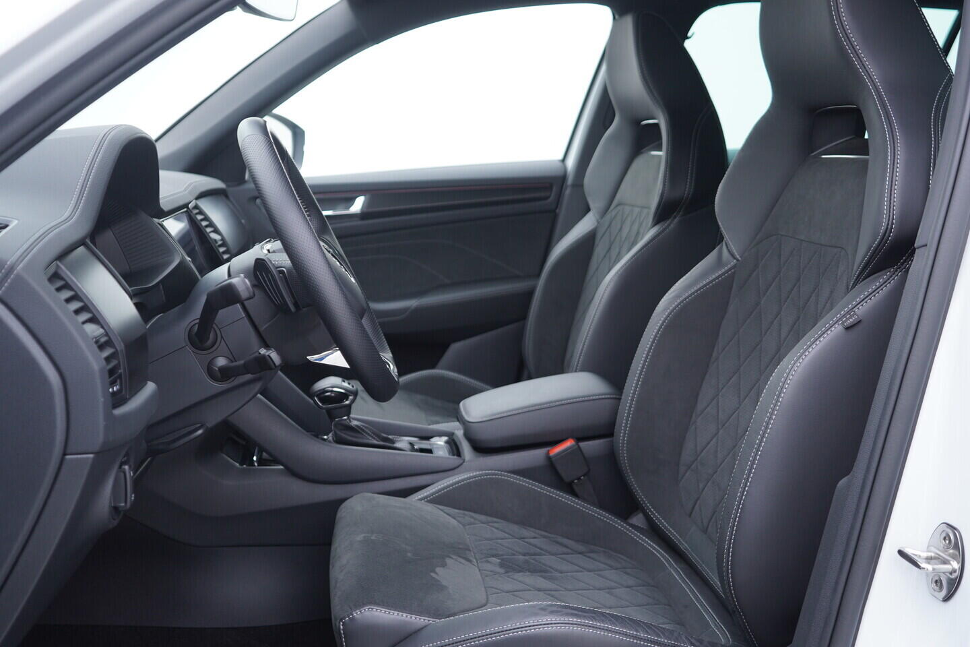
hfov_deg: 53.1
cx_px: 485
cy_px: 324
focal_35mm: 36
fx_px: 970
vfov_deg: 36.9
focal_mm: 24
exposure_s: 1/40
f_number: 2.8
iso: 200
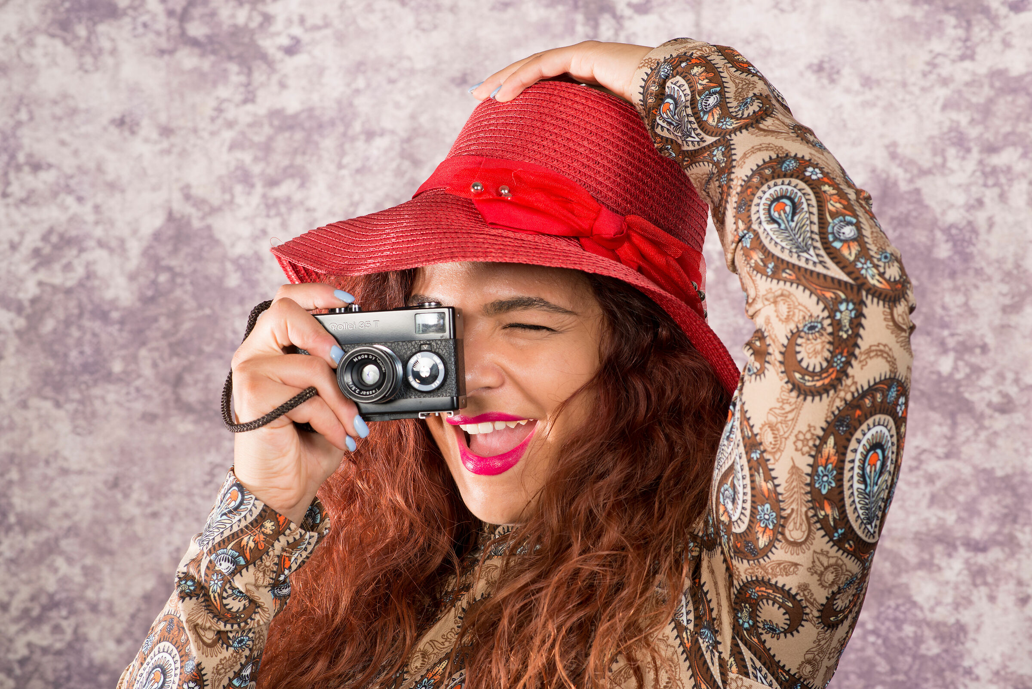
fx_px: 2437
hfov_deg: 23.9
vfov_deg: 16.1
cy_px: 344
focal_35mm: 85
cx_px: 516
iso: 100
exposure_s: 1/125
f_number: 8
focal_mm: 85
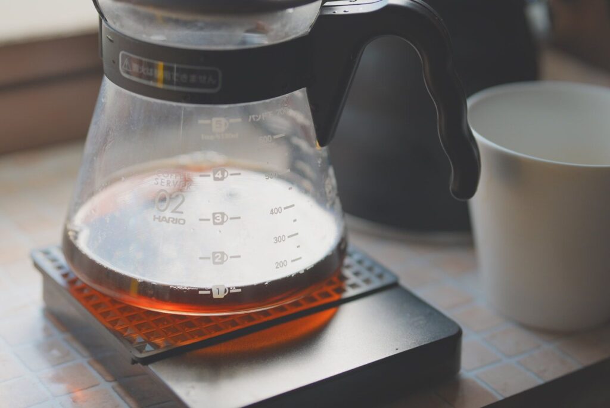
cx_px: 305
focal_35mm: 75
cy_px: 204
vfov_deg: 18.2
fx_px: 1271
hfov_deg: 27.0
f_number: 1.8
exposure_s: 1/1250
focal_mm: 50
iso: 100
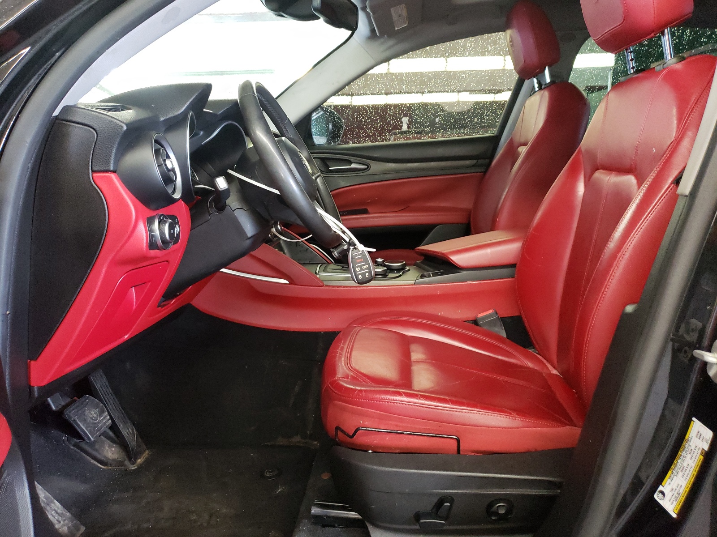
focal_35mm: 26
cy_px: 268
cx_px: 358
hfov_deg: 67.3
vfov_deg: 53.1
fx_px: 539
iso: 388
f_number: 1.5
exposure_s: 1/30
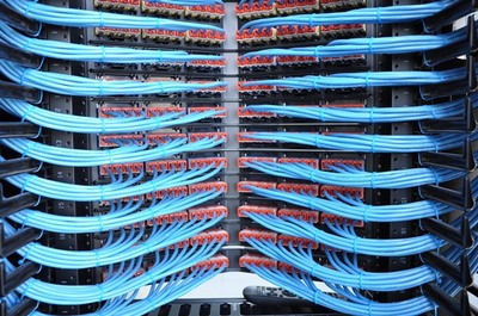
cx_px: 239
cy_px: 158
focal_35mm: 36
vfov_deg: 36.7
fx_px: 477
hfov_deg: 53.2
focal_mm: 24
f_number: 5.6
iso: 320
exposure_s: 1/30
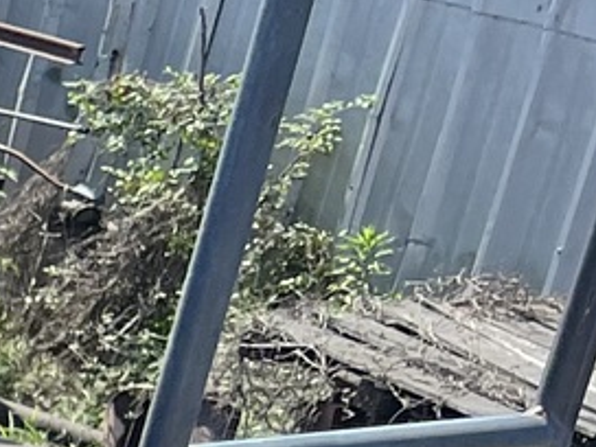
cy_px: 1078
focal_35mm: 193
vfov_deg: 7.2
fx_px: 3323
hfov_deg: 7.8
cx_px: -1589
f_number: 1.5
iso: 50
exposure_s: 1/2457
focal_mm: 5.7
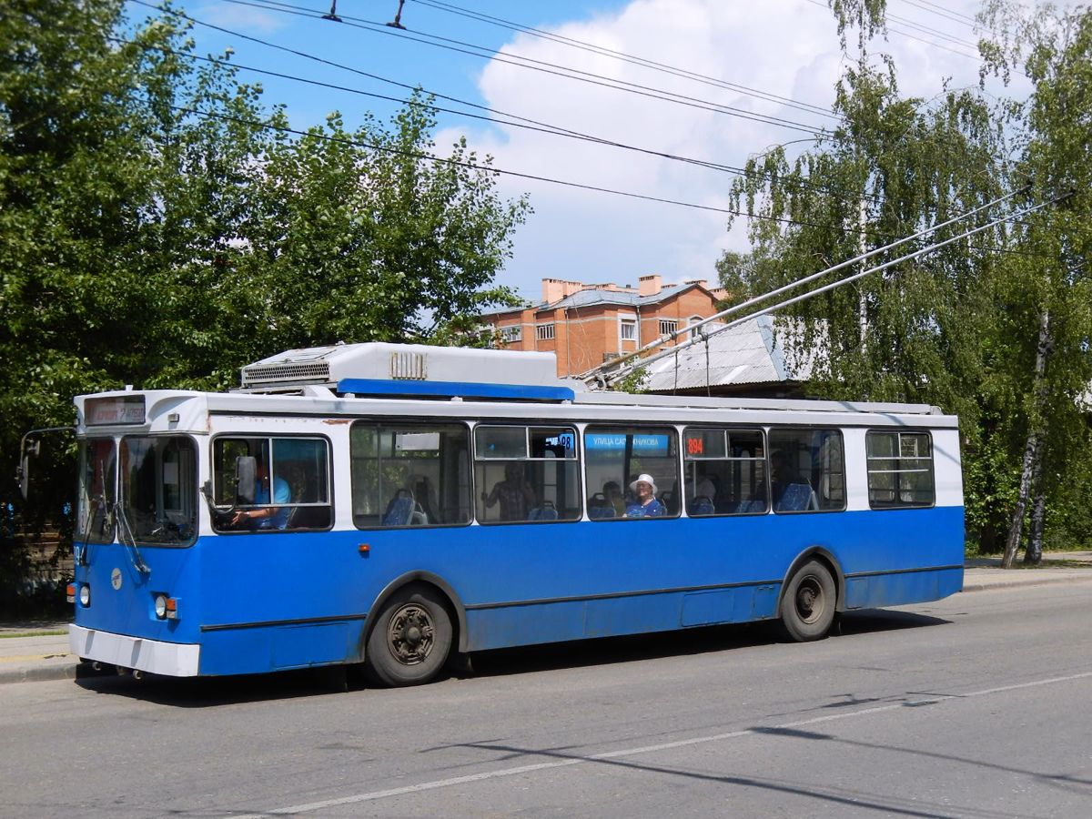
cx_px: 546
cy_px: 410
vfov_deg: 29.1
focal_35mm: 50
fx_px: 1577
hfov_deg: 38.2
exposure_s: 1/1250
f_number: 4
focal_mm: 8.9
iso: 125
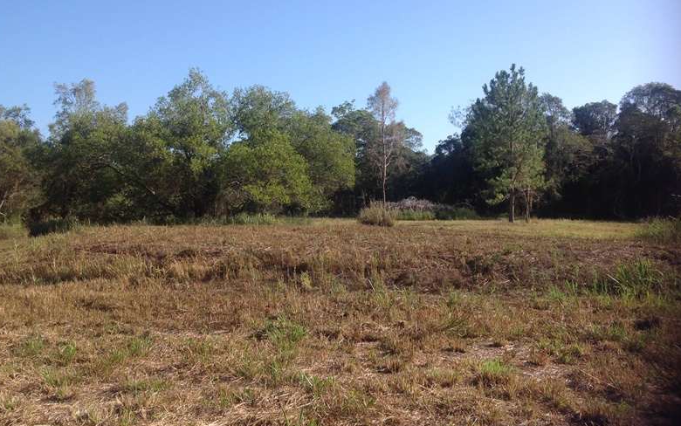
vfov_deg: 33.6
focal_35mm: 38
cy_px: 204
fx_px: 705
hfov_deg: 51.5
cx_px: 341
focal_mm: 4.28
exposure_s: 1/1163
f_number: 2.4
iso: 50
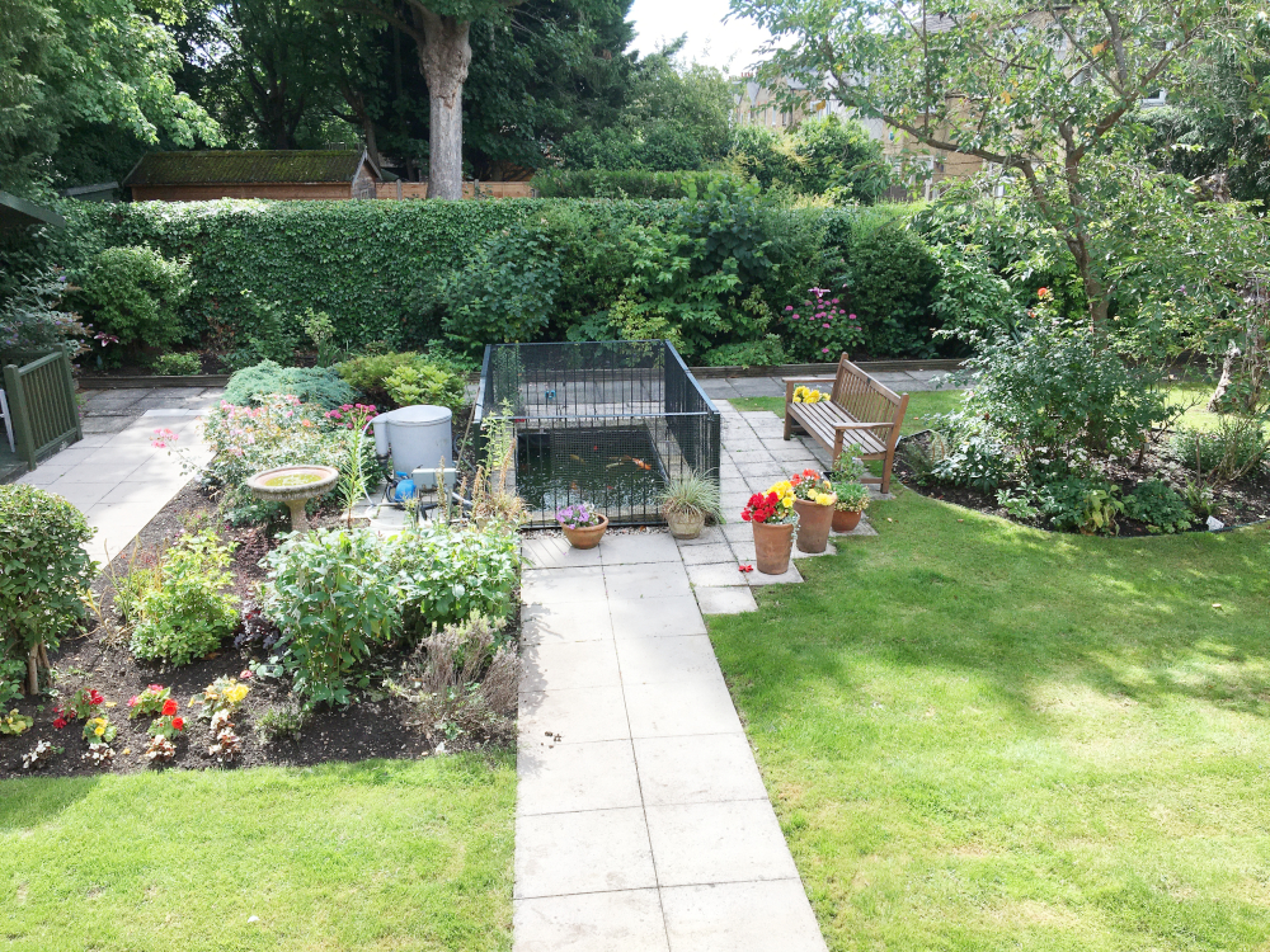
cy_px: 476
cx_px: 635
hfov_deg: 61.7
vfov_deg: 48.2
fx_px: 1064
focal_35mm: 29
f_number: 2.2
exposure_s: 1/712
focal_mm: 4.15
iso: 25
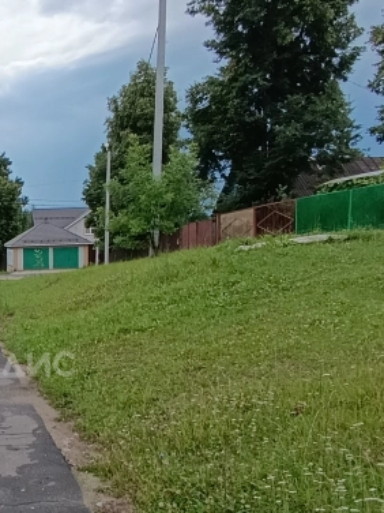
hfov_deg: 28.9
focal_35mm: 46
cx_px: -25
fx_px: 680
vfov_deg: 40.4
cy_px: 366
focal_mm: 1.65
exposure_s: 1/810
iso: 50
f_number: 2.2
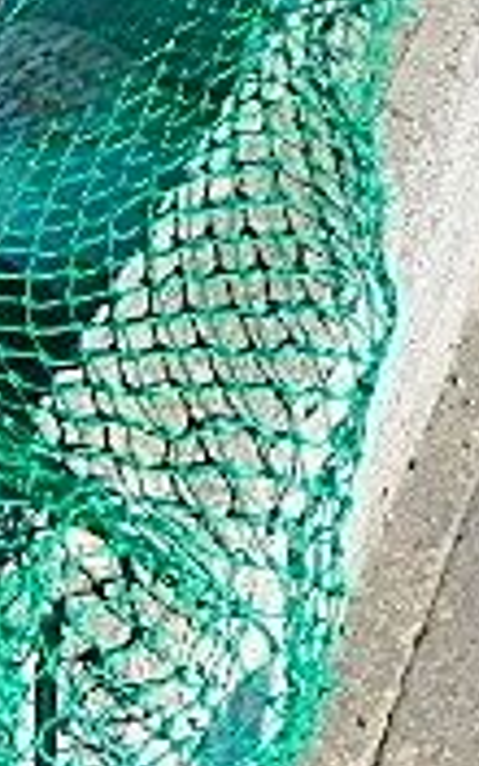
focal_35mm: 81
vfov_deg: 25.4
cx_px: -192
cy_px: 287
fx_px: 1692
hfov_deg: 15.2
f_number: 3.5
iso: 125
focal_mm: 3.7
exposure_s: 1/800
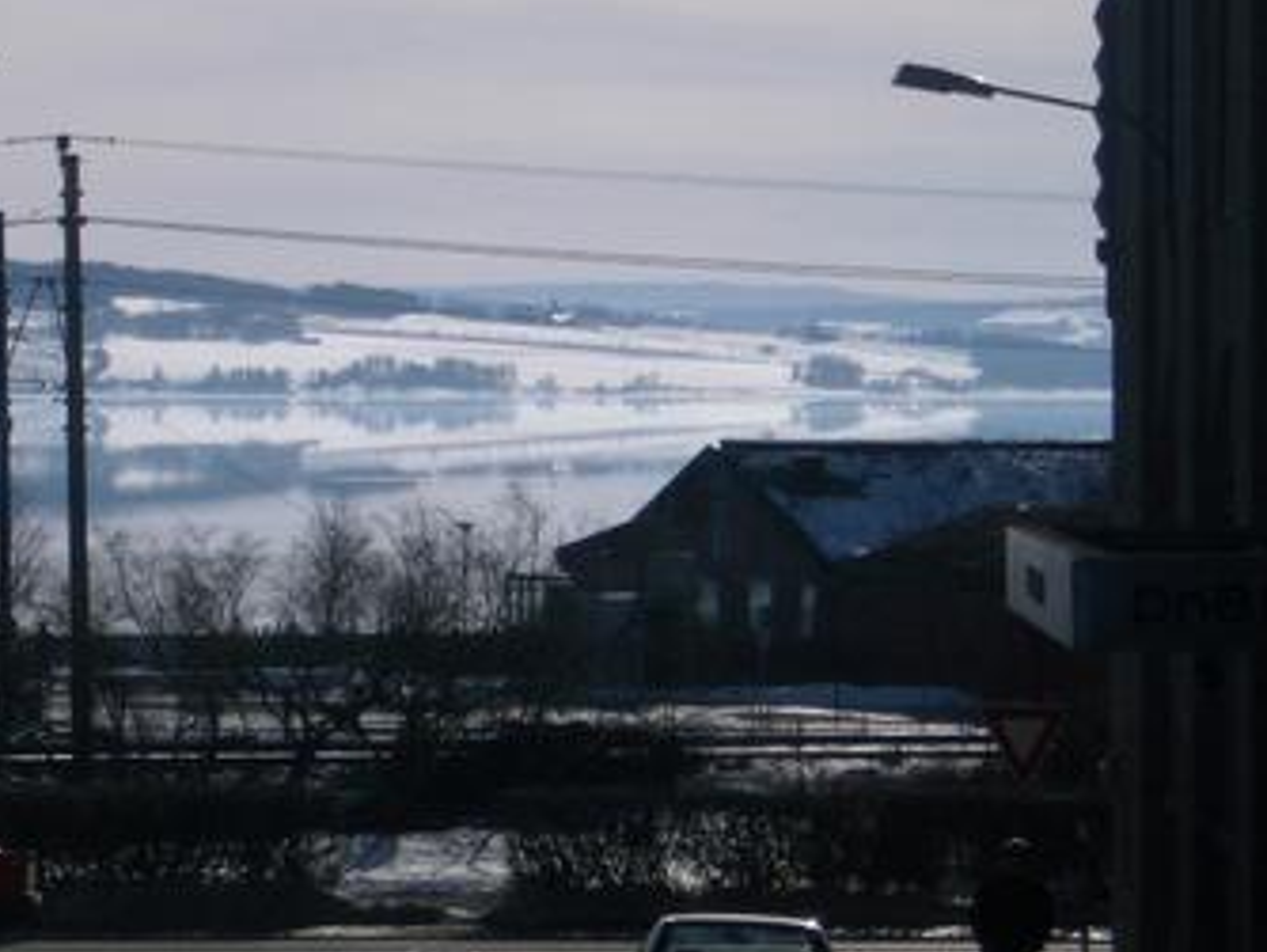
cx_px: 345
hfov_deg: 9.8
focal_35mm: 201
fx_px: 7362
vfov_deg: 7.4
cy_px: 319
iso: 50
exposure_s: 1/640
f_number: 7.7
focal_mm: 17.4
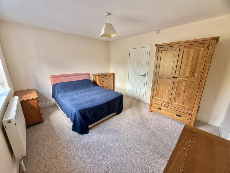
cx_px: 115
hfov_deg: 102.1
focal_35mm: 14
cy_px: 86
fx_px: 93
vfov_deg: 85.7
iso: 200
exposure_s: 1/99
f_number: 2.2
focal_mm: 2.22
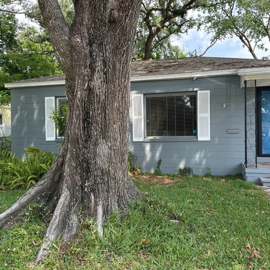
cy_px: 132
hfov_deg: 55.2
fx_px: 256
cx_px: 162
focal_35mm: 29
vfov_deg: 55.6
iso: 80
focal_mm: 6.86
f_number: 1.78
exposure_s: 1/803
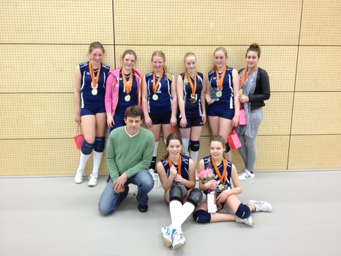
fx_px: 345
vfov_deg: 40.7
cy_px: 128
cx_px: 170
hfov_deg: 52.6
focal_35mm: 35
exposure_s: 1/20
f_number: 2.4
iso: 50
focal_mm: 4.28
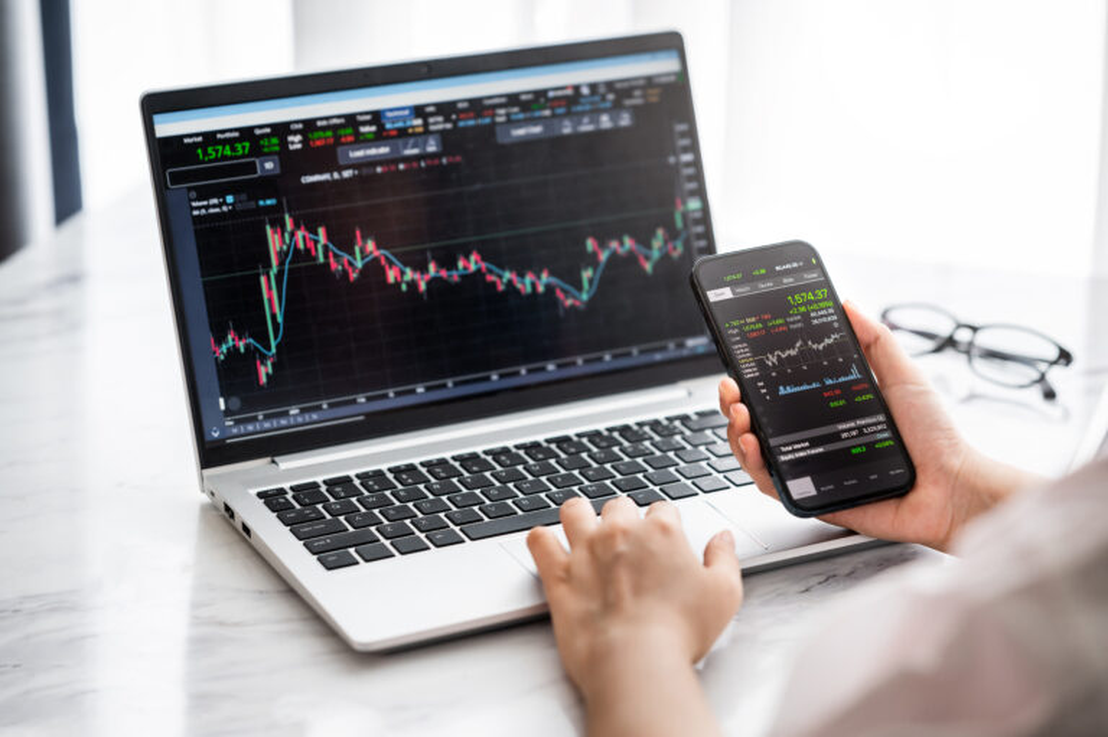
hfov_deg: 23.9
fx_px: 2614
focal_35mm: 85
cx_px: 554
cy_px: 368
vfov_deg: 16.1
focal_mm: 85
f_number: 2.8
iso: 250
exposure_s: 1/100
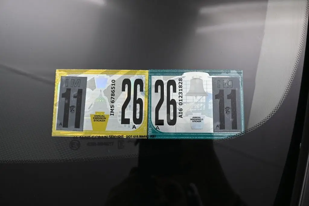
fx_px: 335
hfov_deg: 49.5
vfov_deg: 34.2
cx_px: 154
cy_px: 103
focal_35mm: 39
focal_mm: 26
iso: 200
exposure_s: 1/250
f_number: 5.6
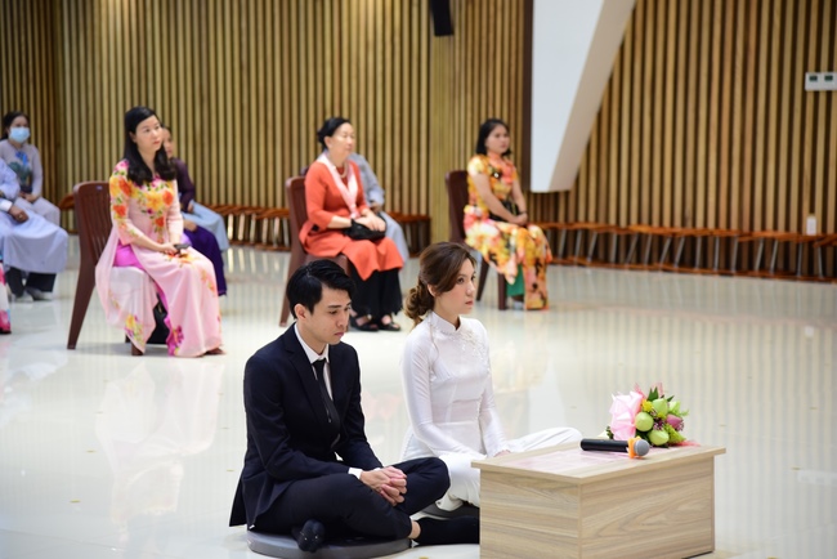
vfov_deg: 14.4
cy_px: 280
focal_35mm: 95
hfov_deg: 21.4
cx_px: 418
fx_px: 2210
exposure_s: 1/50
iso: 1000
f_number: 4
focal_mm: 95
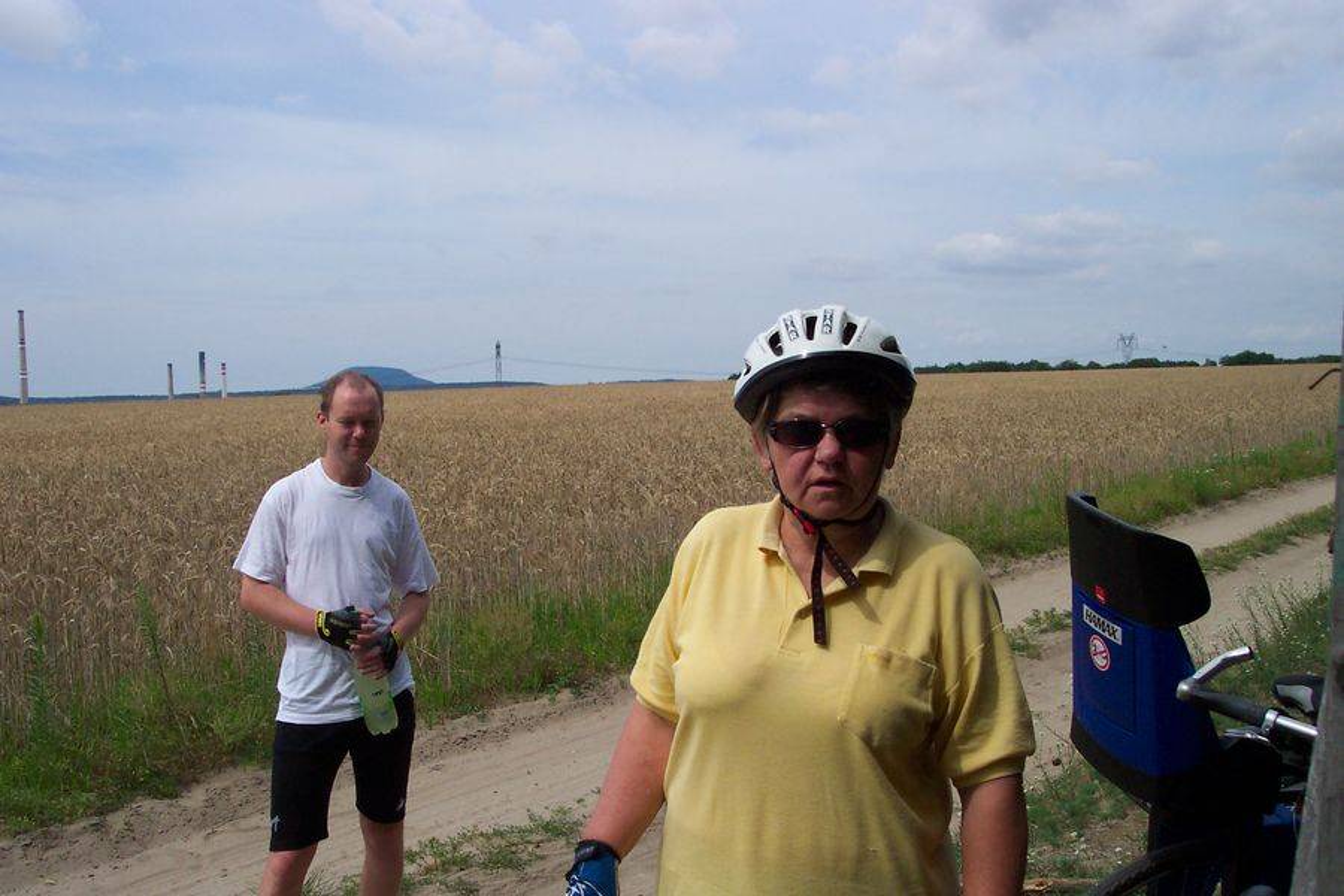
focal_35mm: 38
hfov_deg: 50.7
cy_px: 448
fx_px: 1419
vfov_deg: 35.1
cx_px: 672
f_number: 4.8
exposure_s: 1/1000
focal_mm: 8
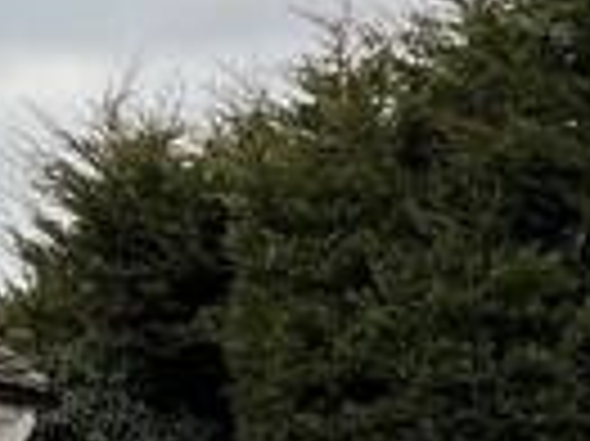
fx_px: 1737
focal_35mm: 102
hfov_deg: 18.8
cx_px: 0
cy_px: 666
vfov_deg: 13.6
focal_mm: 1.57
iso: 32
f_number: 1.8
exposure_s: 1/270
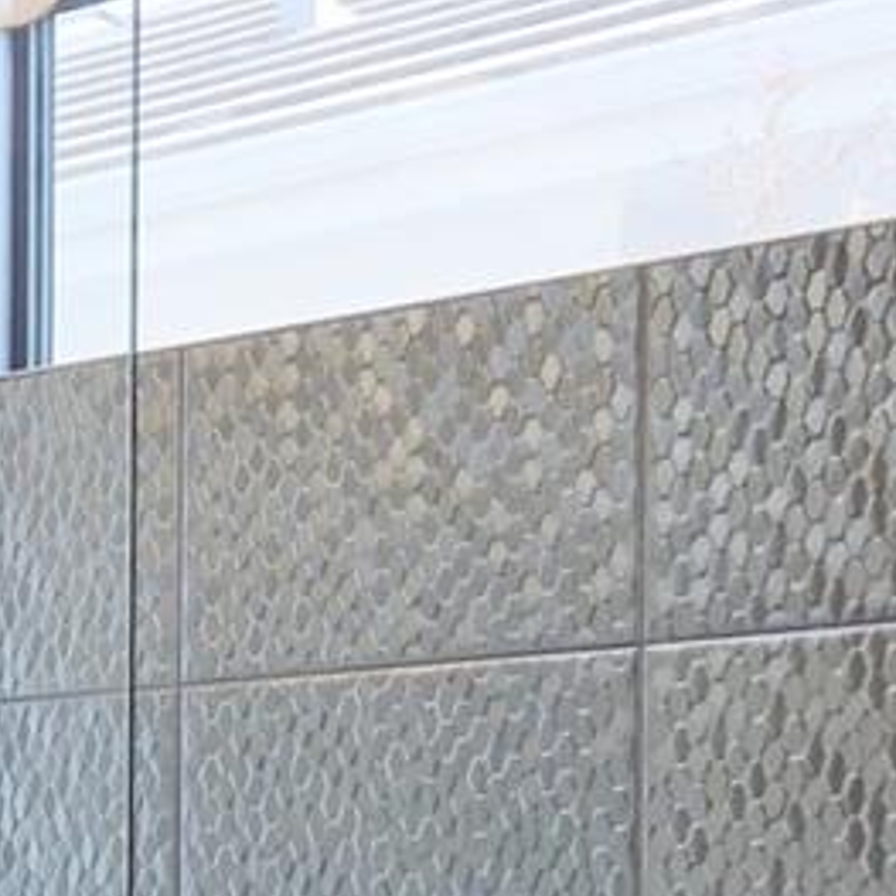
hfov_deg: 12.8
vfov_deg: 18.8
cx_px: -1475
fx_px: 2577
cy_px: 1049
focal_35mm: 88
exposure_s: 1/80
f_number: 4
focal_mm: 11.6
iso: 640
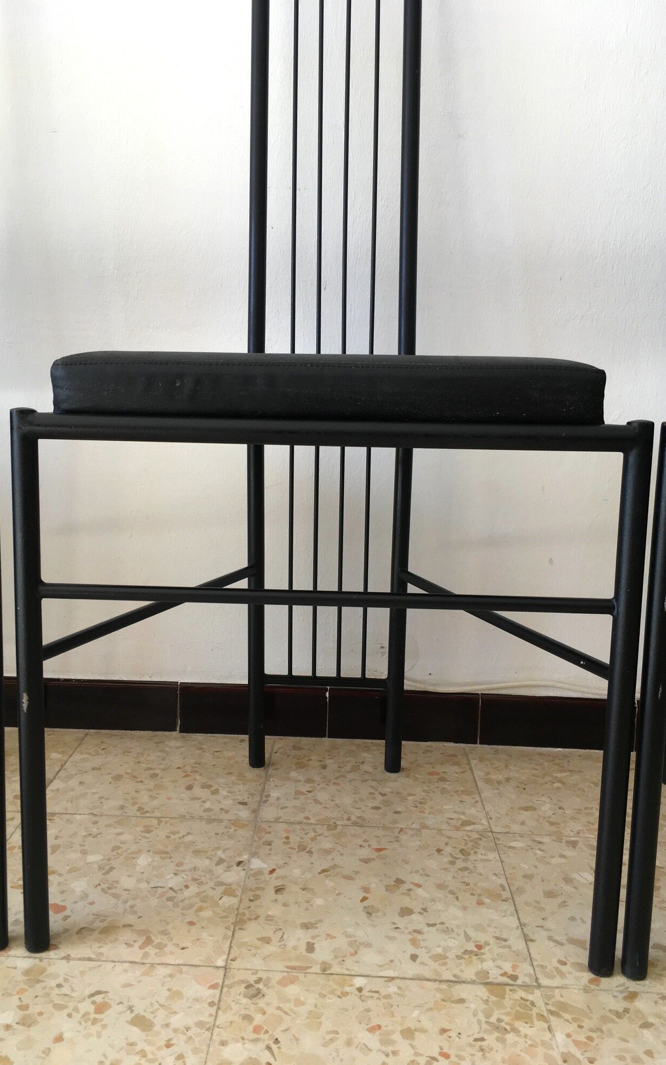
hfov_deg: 40.6
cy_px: 532
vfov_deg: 61.2
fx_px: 900
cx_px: 306
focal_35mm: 31
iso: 32
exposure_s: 1/100
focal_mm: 4.15
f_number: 2.2
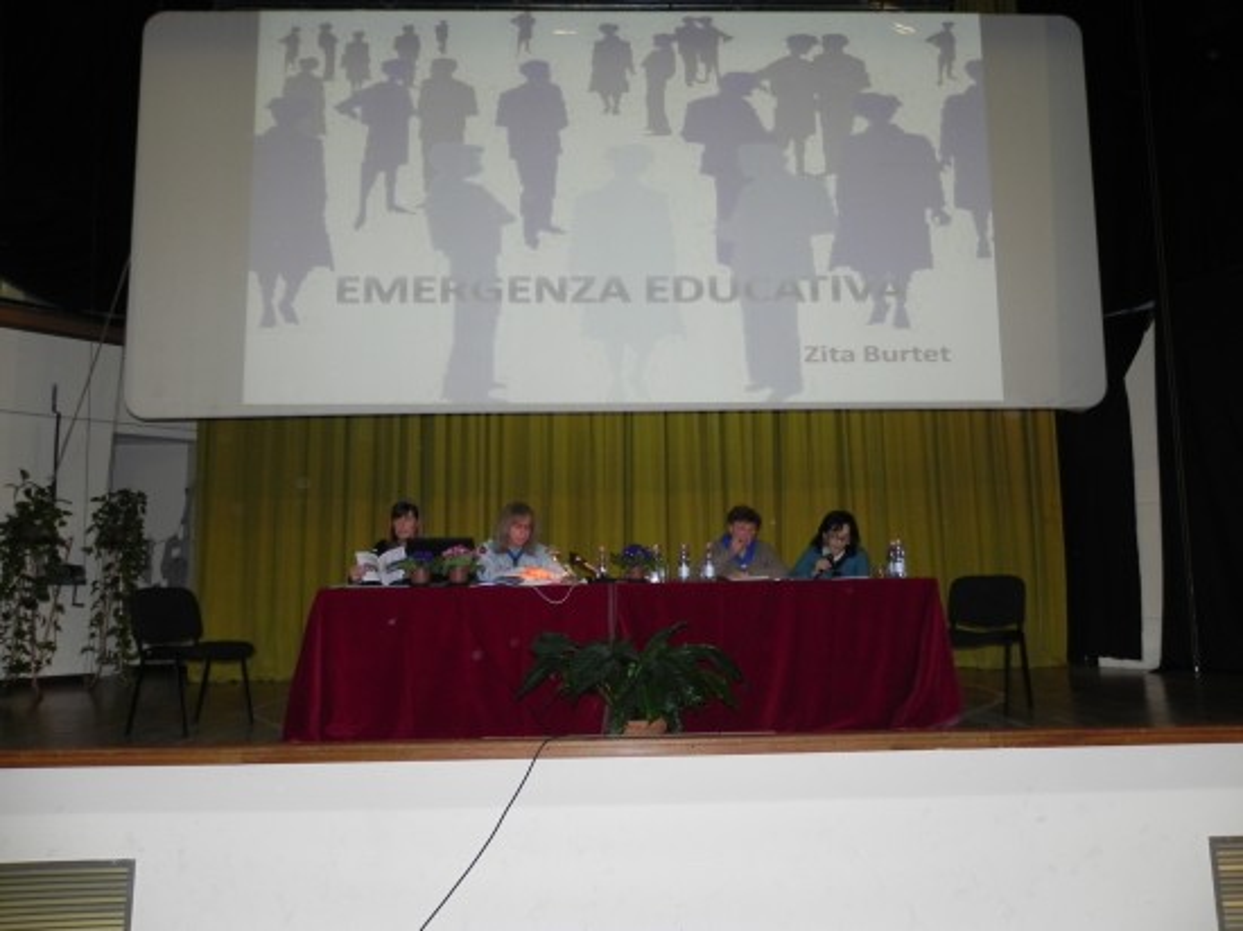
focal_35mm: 26
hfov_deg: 67.3
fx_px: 933
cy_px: 466
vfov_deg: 53.0
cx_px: 622
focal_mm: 4.6
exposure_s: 1/30.2
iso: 200
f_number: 2.8
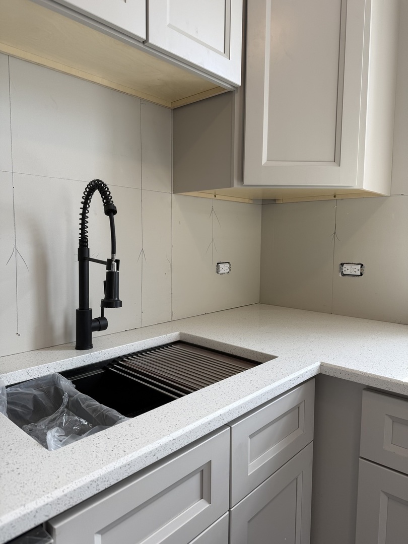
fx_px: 377
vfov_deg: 71.6
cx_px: 204
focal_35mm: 24
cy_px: 272
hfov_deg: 56.8
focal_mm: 6.76
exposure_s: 1/120
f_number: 1.78
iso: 64
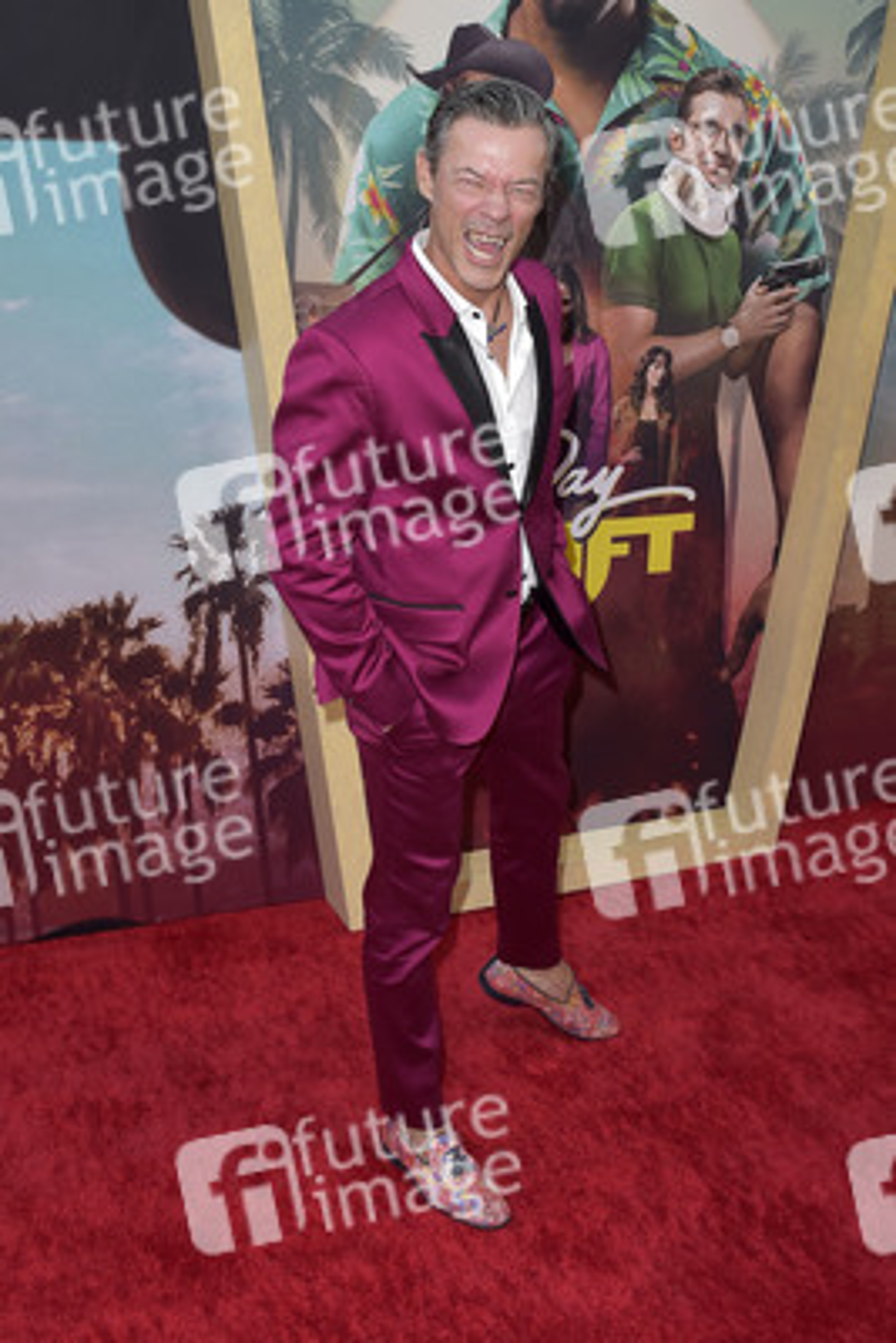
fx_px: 1044
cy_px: 672
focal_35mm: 28
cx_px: 448
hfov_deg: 46.4
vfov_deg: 65.5
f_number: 5.6
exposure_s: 1/250
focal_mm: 28
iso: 500
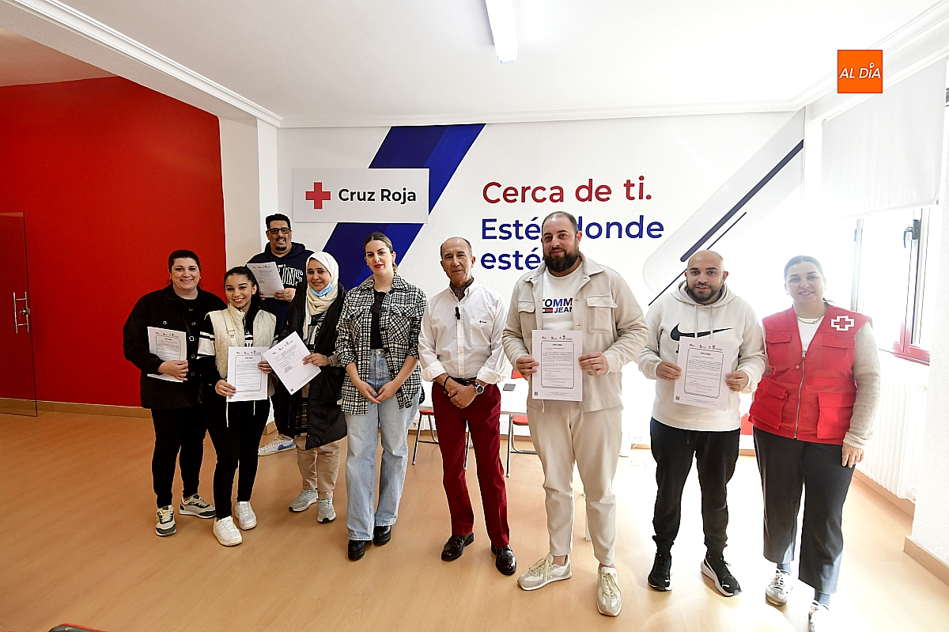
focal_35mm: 18
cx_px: 474
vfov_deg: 67.3
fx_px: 474
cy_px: 316
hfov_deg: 90.0
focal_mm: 12
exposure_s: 1/125
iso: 1250
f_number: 5.6
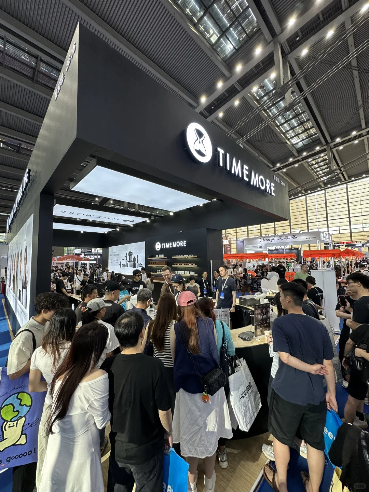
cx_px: 184
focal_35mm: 14
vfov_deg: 102.1
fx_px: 199
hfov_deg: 85.7
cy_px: 246
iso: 80
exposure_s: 1/100
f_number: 2.2
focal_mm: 2.22
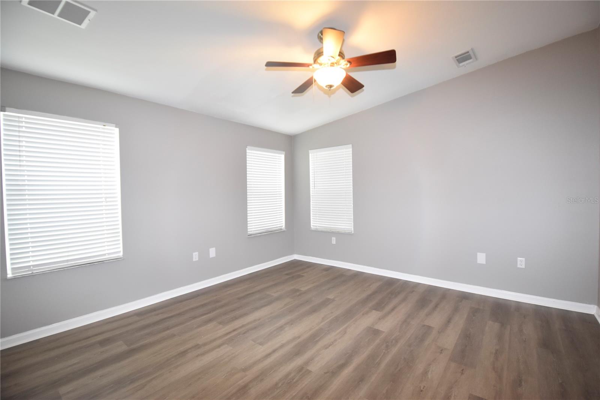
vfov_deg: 77.3
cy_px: 200
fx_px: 250
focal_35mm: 15
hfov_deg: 100.4
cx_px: 300
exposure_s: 1/60
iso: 900
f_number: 3.5
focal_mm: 10
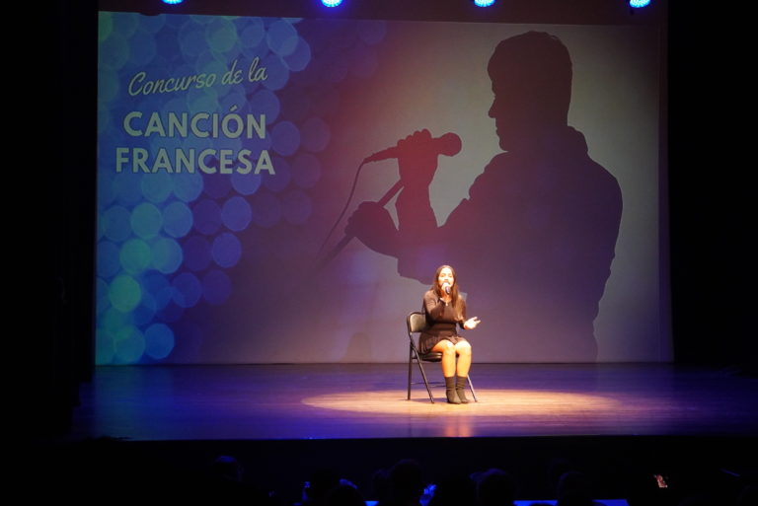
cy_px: 253
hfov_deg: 24.6
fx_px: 1738
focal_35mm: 82
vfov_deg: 16.6
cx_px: 379
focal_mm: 55
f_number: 4.5
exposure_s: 1/160
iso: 4000
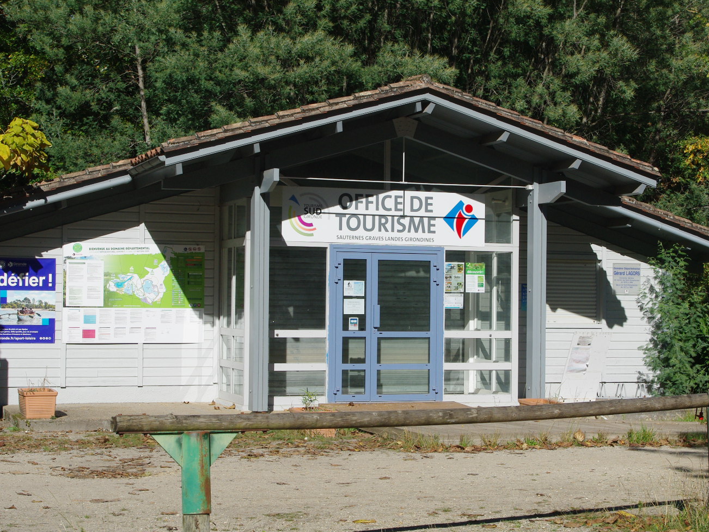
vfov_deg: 22.3
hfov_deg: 29.4
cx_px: 375
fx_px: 1352
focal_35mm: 66
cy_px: 277
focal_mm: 32.5
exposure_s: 1/350
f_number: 11
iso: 200
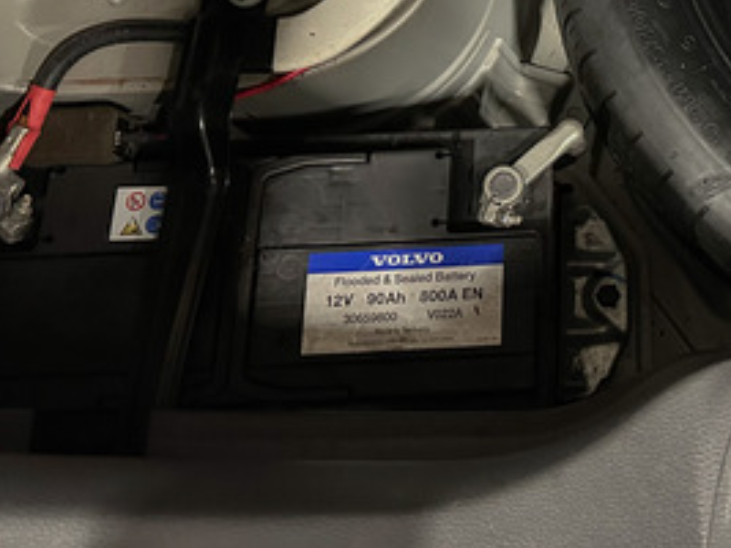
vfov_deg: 25.1
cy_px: -52
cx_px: 709
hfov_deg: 33.0
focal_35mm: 54
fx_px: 1140
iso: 800
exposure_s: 1/25
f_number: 1.78
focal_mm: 6.86
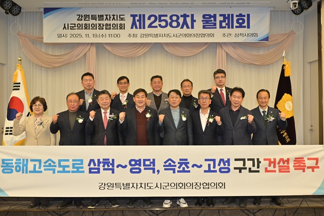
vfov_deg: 37.8
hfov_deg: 54.4
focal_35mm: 35
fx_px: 315
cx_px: 162
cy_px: 108
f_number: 3.2
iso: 2000
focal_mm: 35
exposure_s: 1/320
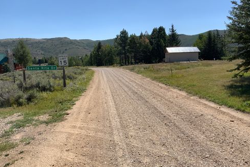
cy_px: 88
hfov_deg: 60.3
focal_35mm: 31
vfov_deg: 42.3
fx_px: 215
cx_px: 128
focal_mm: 3
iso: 16
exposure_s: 1/2801
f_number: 1.8
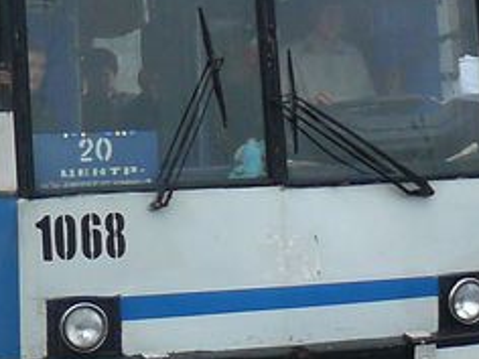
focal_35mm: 156
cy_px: -41
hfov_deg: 12.7
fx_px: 2159
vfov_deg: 9.4
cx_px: 211
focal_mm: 6
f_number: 2.8
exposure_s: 1/250
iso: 125
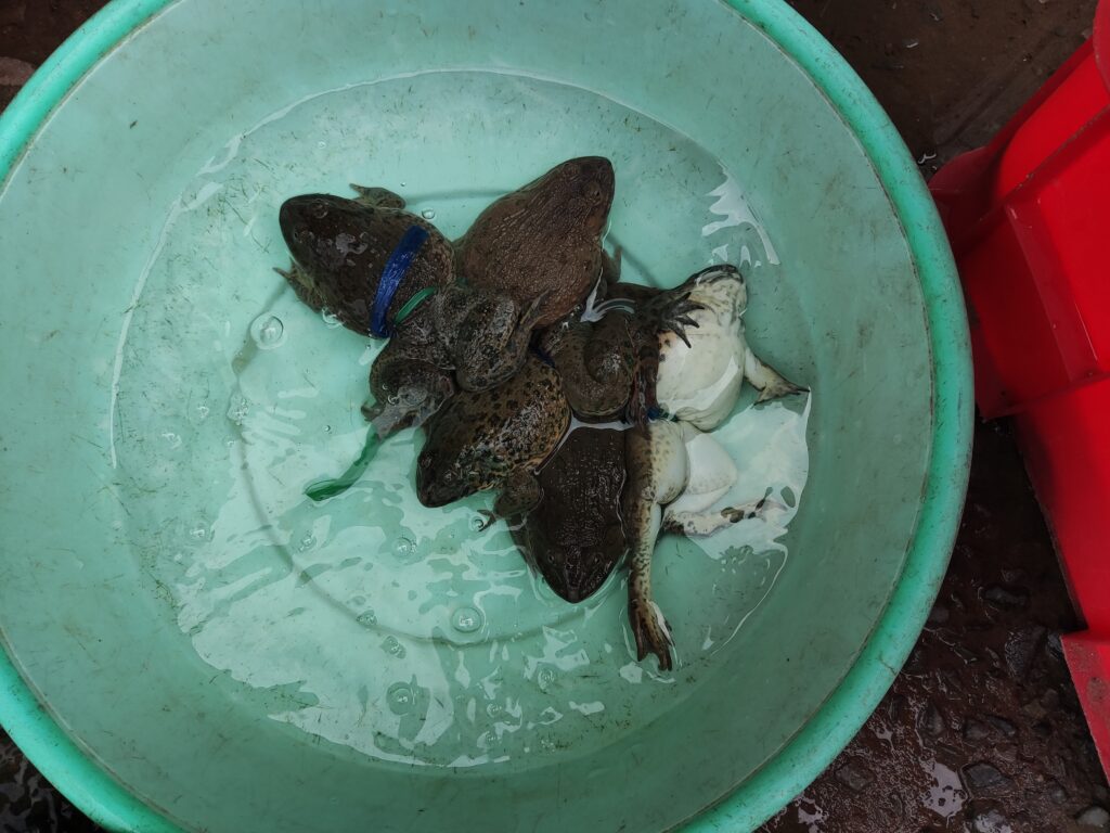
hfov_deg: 69.4
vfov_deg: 54.9
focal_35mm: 25
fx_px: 802
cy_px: 416
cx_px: 555
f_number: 1.79
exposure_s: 1/289
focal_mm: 4.71
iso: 50
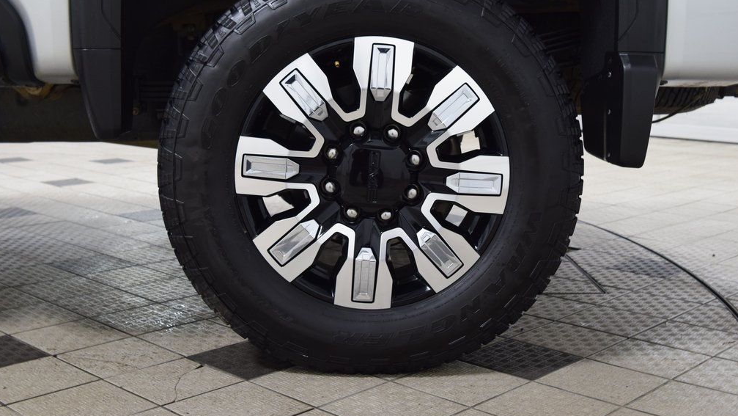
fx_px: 970
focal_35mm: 50
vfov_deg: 24.2
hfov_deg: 41.7
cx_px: 372
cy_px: 178
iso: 1000
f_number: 6.3
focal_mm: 31
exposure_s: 1/15
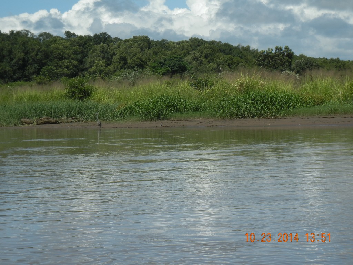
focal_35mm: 102
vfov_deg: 14.5
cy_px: 132
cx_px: 176
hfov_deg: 19.3
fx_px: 1040
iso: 160
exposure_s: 1/412
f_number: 9
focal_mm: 18.3
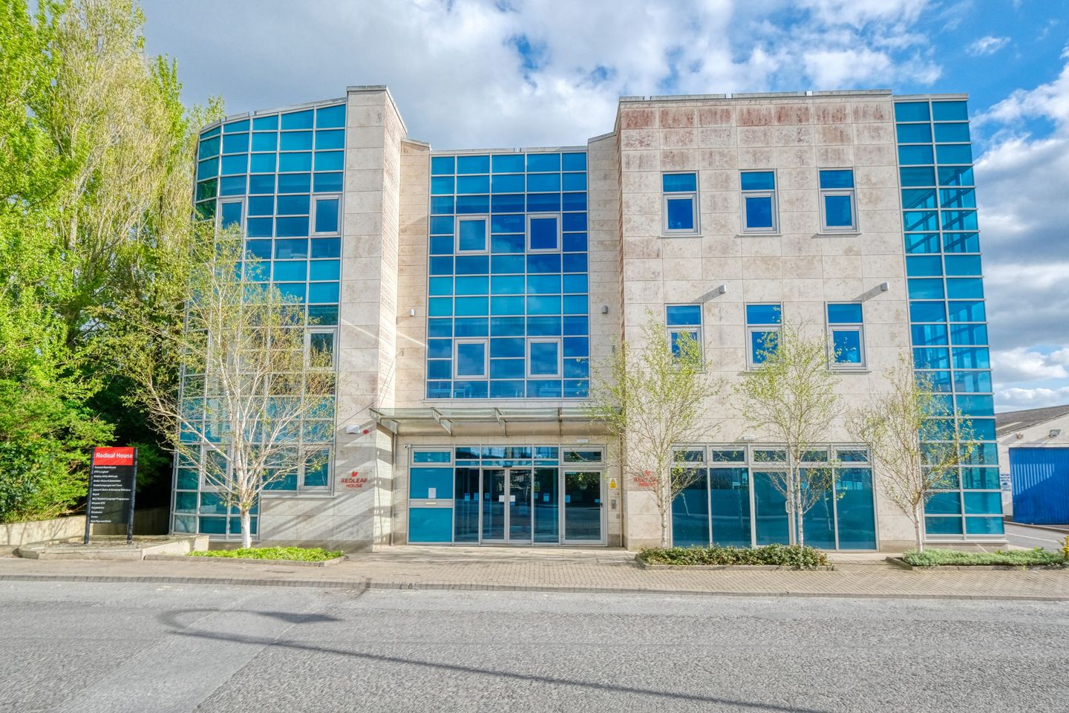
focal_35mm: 17
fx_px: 505
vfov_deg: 70.4
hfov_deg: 93.3
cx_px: 534
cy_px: 356
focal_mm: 11
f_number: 10
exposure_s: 1/1000
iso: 1000
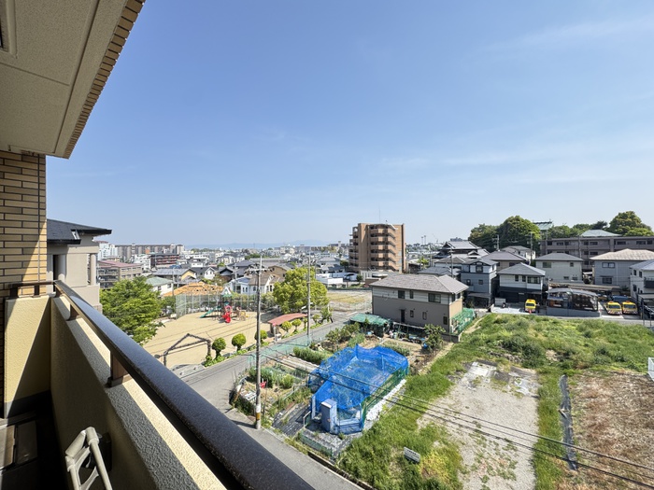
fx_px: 265
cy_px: 245
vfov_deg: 85.7
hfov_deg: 102.1
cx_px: 327
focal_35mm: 14
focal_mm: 2.22
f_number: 2.2
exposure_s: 1/899
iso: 50
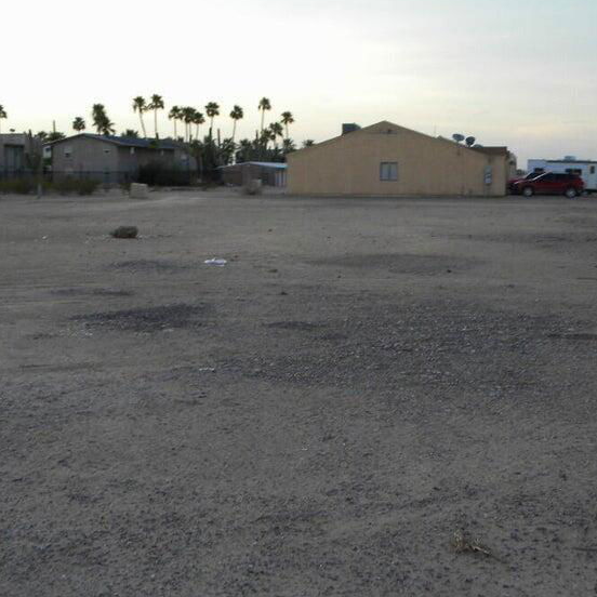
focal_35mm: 56
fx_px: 1093
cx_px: 287
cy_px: 321
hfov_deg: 30.6
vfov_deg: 30.5
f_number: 3.8
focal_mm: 7.3
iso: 118
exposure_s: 1/59.7
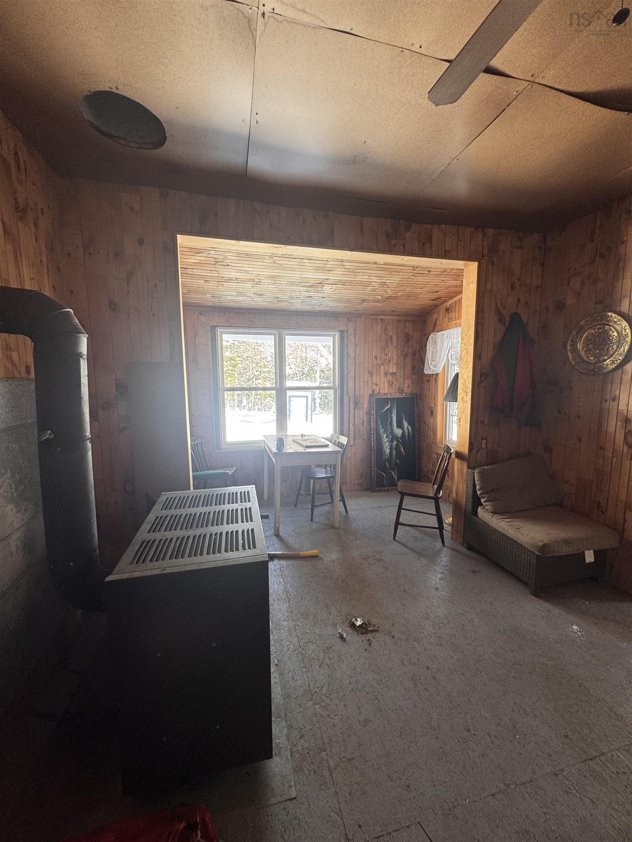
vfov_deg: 102.1
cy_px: 421
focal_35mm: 14
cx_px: 316
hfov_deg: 85.7
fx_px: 341
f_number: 2.2
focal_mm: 2.22
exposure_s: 1/99
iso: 125
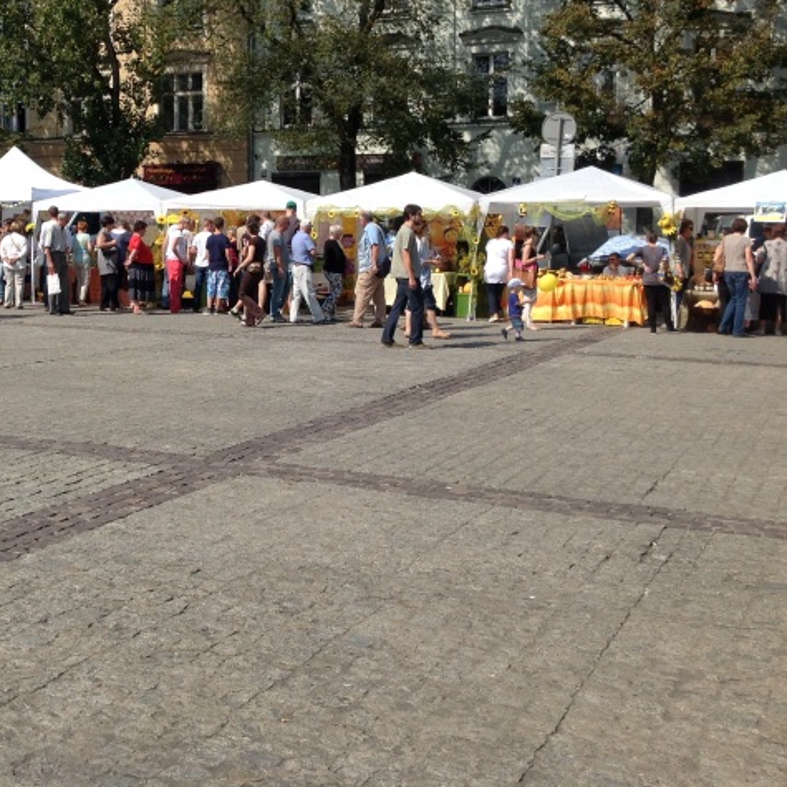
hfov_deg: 32.1
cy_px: 298
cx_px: 182
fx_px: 1338
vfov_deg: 32.6
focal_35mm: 52
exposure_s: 1/1890
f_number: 2.4
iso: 50
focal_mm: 4.28
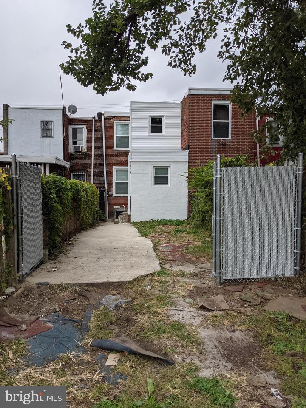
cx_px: 153
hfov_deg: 51.4
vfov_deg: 65.3
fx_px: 318
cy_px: 204
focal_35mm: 27
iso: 60
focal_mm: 4.38
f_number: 1.73
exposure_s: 1/2597
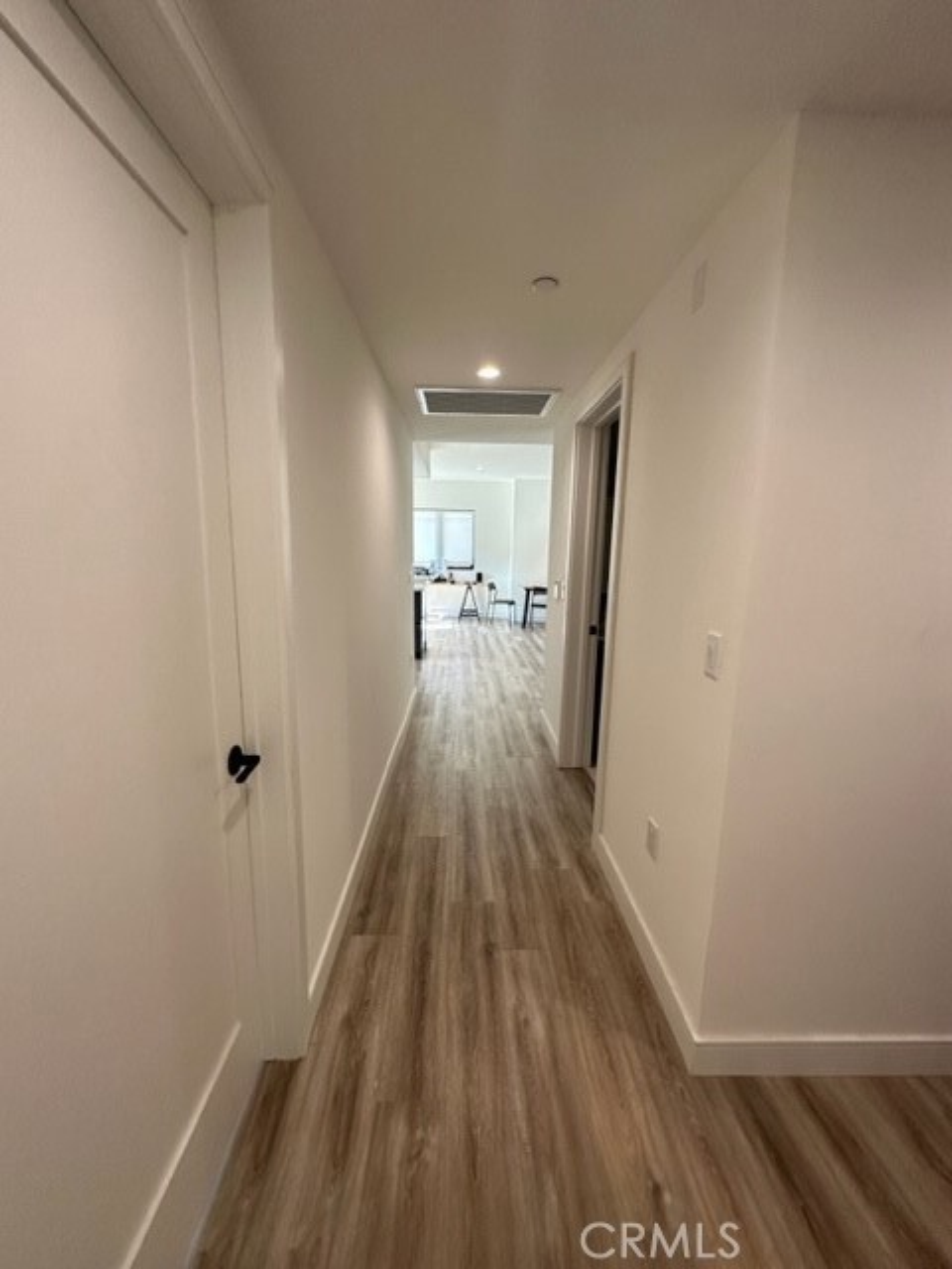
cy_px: 634
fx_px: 513
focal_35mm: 14
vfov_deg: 102.1
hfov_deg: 85.7
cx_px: 476
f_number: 2.2
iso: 100
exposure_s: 1/99
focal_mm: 2.22
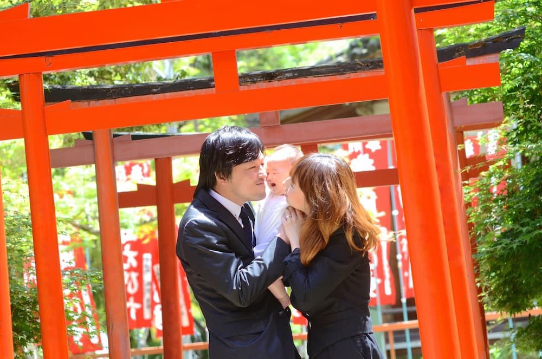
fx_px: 1916
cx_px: 271
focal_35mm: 128
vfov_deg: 10.7
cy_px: 180
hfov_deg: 16.1
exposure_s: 1/1000
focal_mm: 85
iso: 1000
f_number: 4
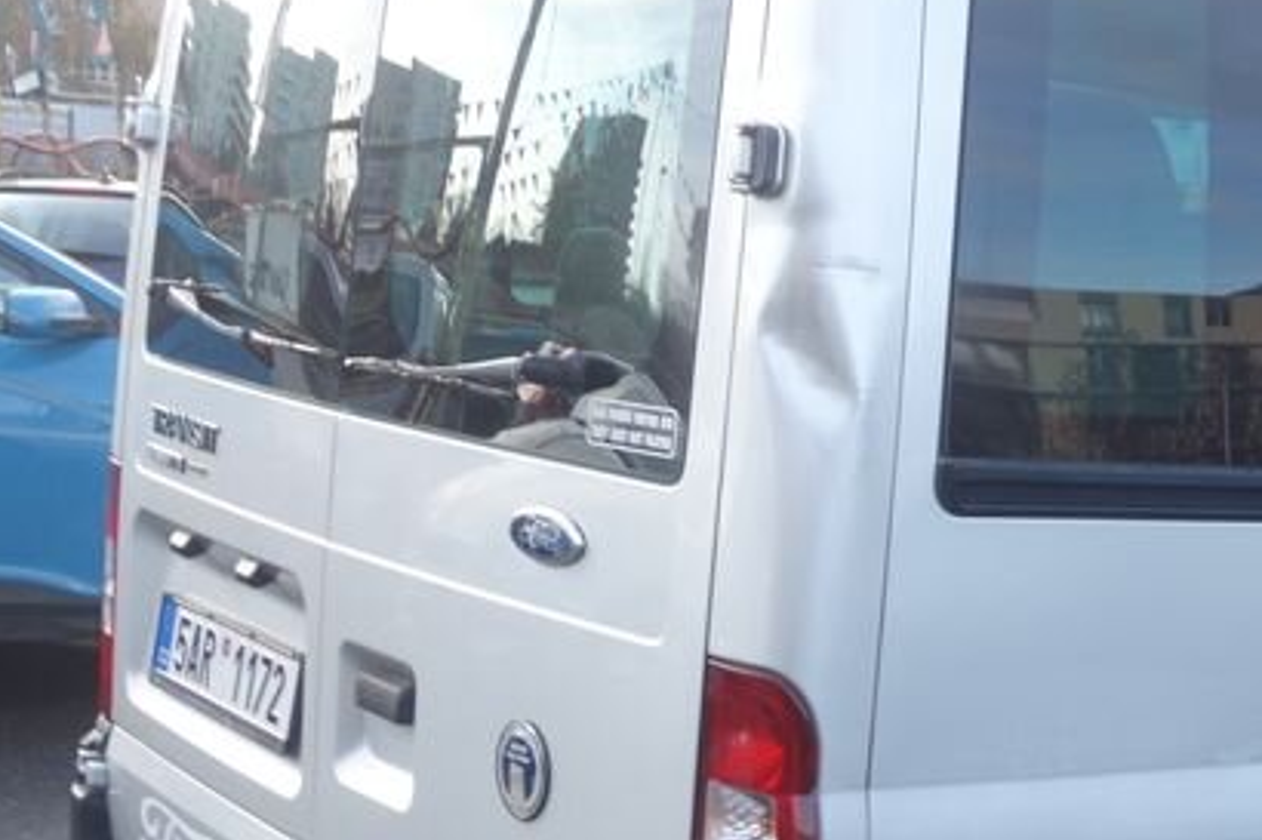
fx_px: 2453
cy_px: 663
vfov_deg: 19.3
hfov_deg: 26.6
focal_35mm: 70
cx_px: 1373
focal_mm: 10.4
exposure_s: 1/100
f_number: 4.5
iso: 125
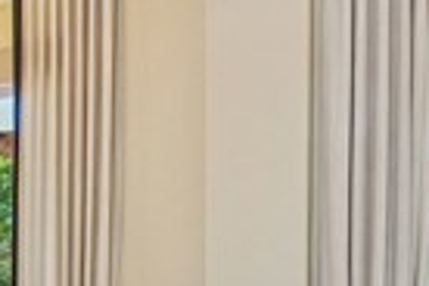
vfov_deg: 19.4
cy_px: 278
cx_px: -320
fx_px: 813
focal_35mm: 68
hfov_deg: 21.2
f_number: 8
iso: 400
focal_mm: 14.7
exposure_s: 1/30
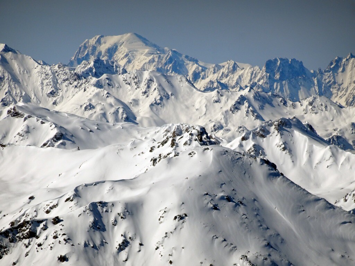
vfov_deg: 3.8
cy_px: 133
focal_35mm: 389
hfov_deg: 5.1
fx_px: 3989
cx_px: 178
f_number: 6.3
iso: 80
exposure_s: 1/1600
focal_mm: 66.39
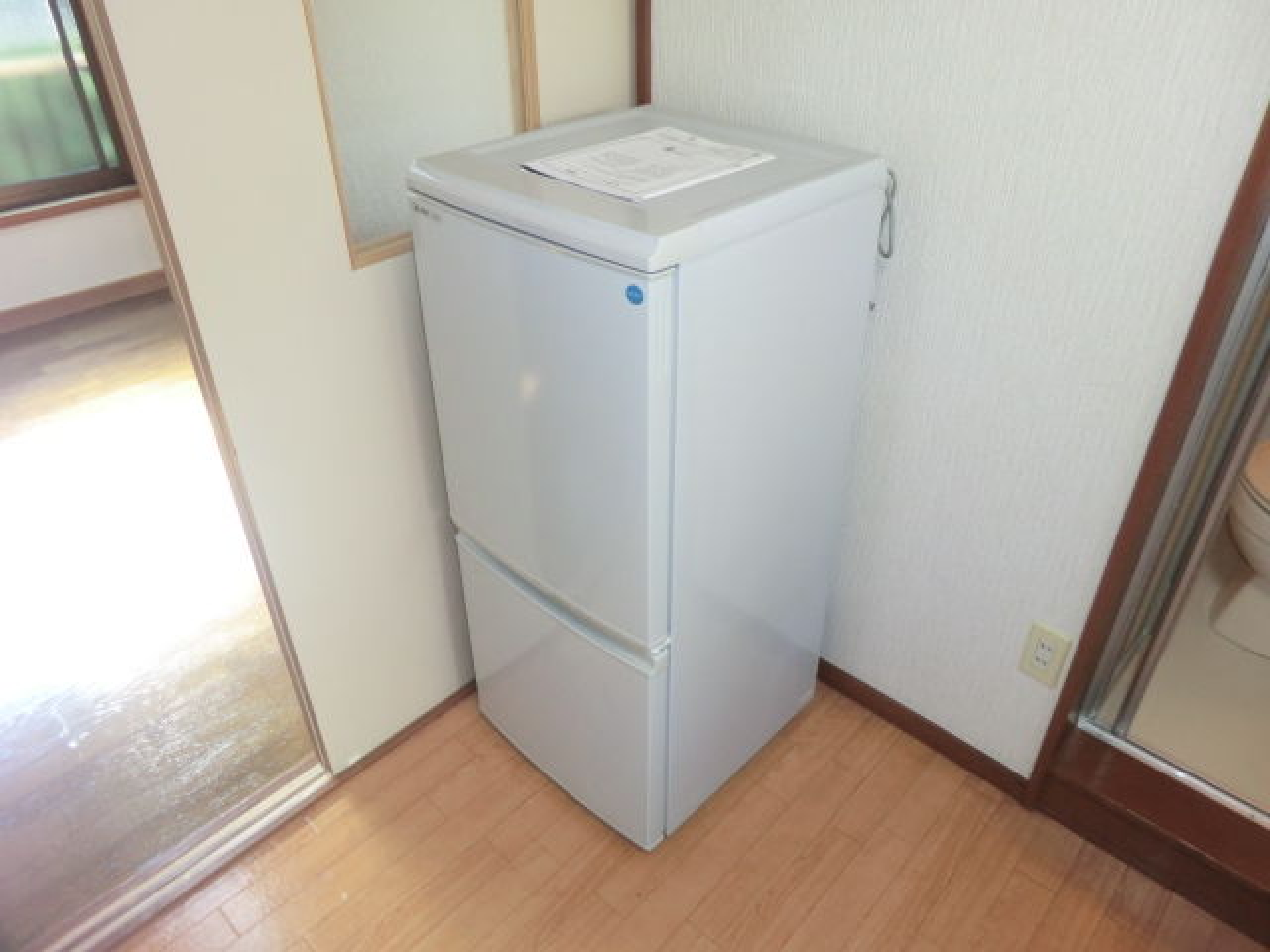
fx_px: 881
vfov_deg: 56.8
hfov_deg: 71.6
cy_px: 476
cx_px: 635
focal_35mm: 24
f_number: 3.2
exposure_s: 1/60
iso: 200
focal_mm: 4.3
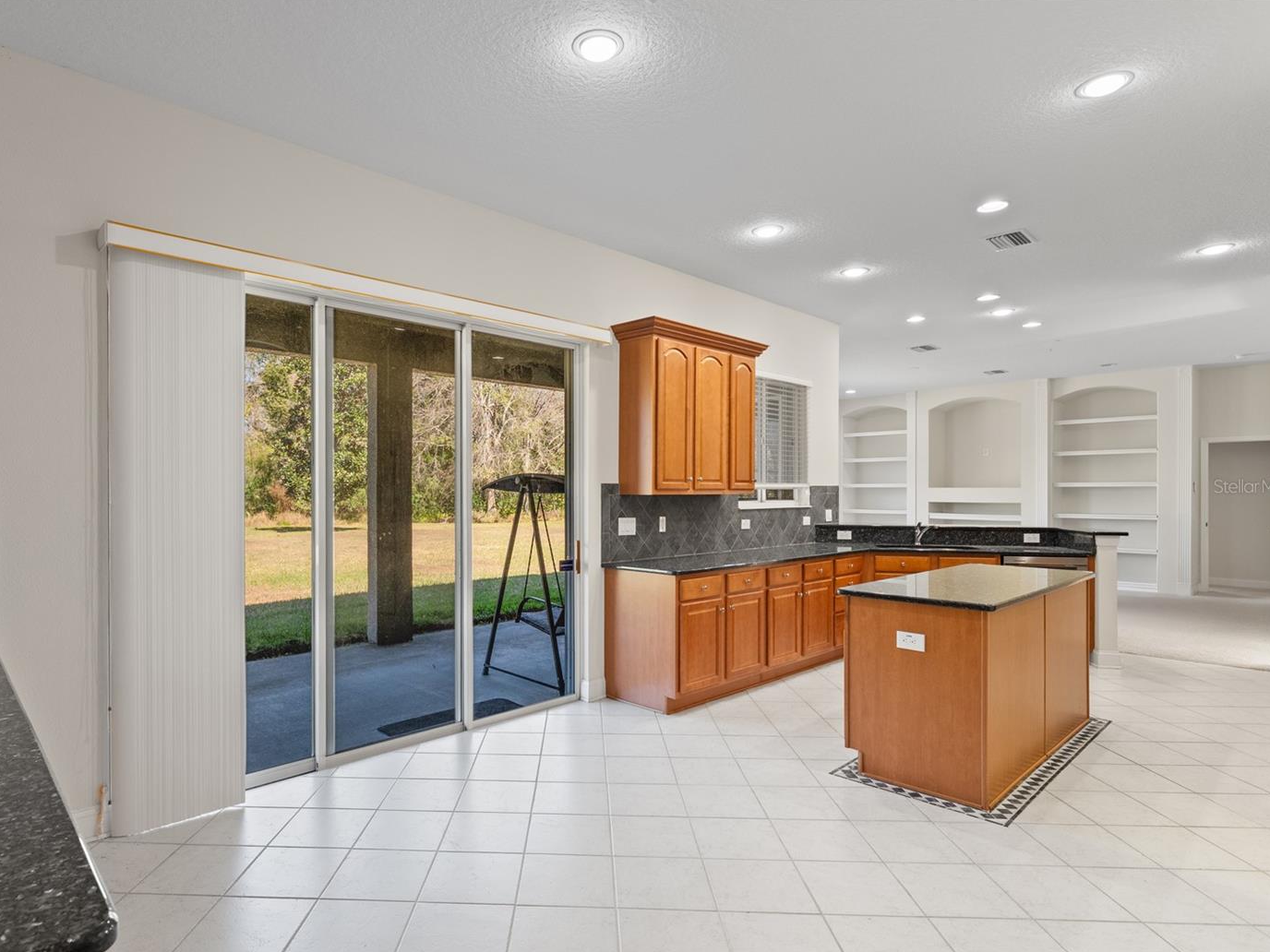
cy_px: 486
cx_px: 557
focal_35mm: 19
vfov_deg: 68.7
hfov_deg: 84.3
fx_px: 697
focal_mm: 17
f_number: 8
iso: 640
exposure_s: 1/13
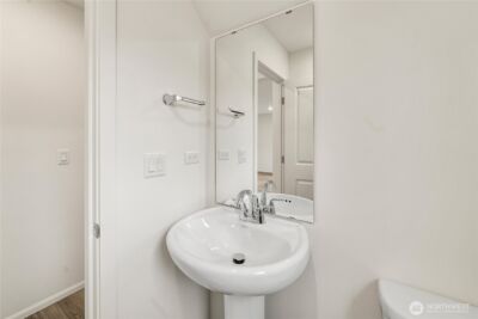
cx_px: 239
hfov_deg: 108.3
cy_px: 160
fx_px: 173
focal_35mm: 13
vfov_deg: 85.5
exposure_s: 1/60
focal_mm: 13
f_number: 7.1
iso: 100
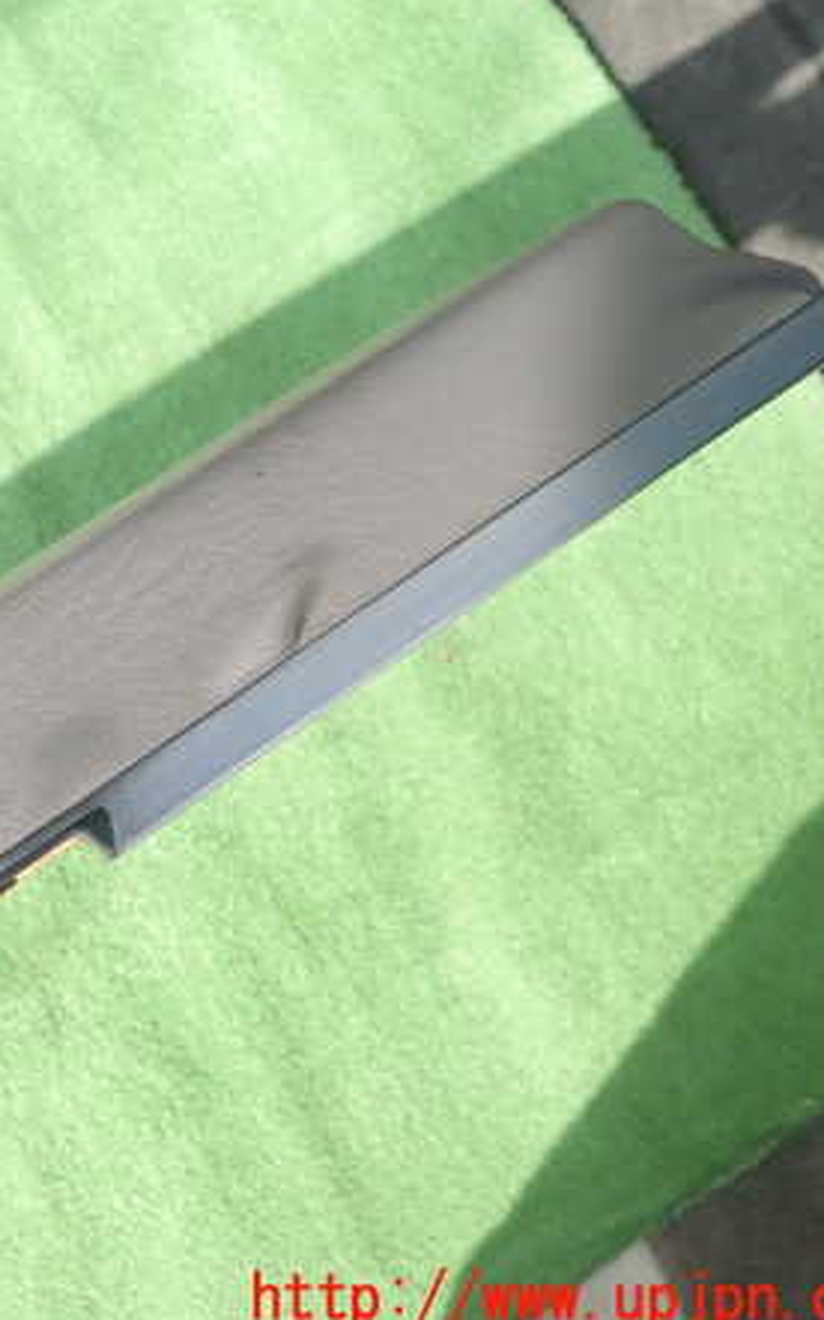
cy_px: 666
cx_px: 30
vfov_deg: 54.0
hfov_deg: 32.9
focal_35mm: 36
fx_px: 1294
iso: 100
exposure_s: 1/80
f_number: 2
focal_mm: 4.5
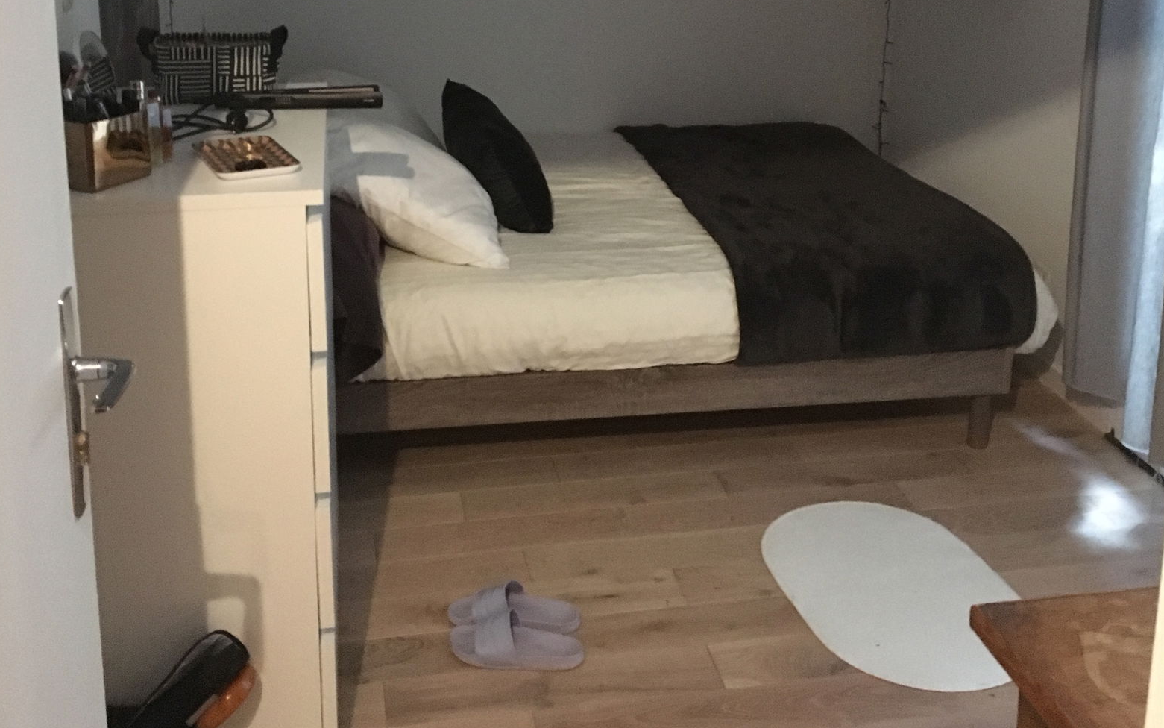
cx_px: 588
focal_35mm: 42
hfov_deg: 47.2
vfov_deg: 29.6
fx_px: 1333
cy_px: 105
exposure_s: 1/17
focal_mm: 4.15
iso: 320
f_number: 2.2
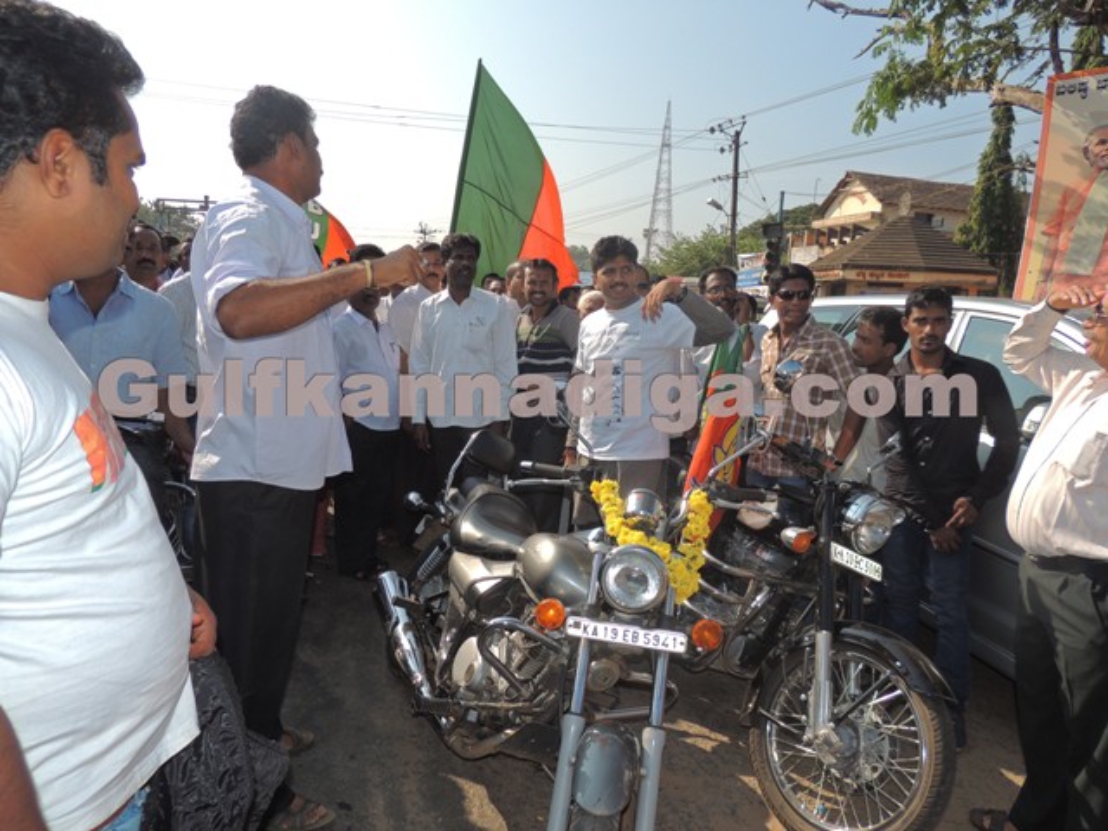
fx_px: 768
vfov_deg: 56.8
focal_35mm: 24
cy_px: 416
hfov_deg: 71.6
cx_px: 554
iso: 100
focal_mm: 4.3
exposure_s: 1/1250
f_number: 3
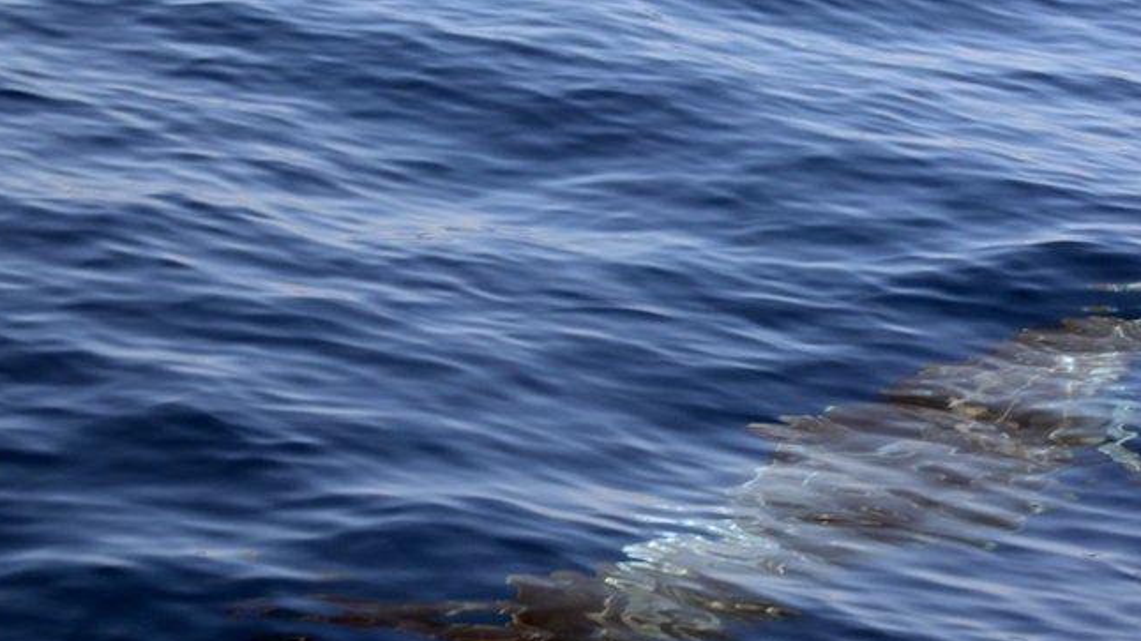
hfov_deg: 14.0
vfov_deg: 7.9
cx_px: 749
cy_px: 272
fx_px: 4628
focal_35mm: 153
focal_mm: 70
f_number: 4.5
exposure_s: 1/320
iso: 100
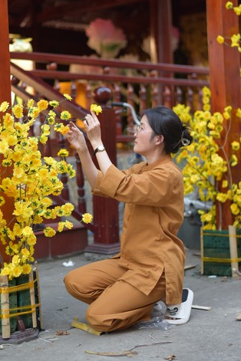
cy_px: 134
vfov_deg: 29.1
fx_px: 693
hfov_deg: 19.7
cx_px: 91
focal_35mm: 69
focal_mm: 50
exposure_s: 1/200
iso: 100
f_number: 2
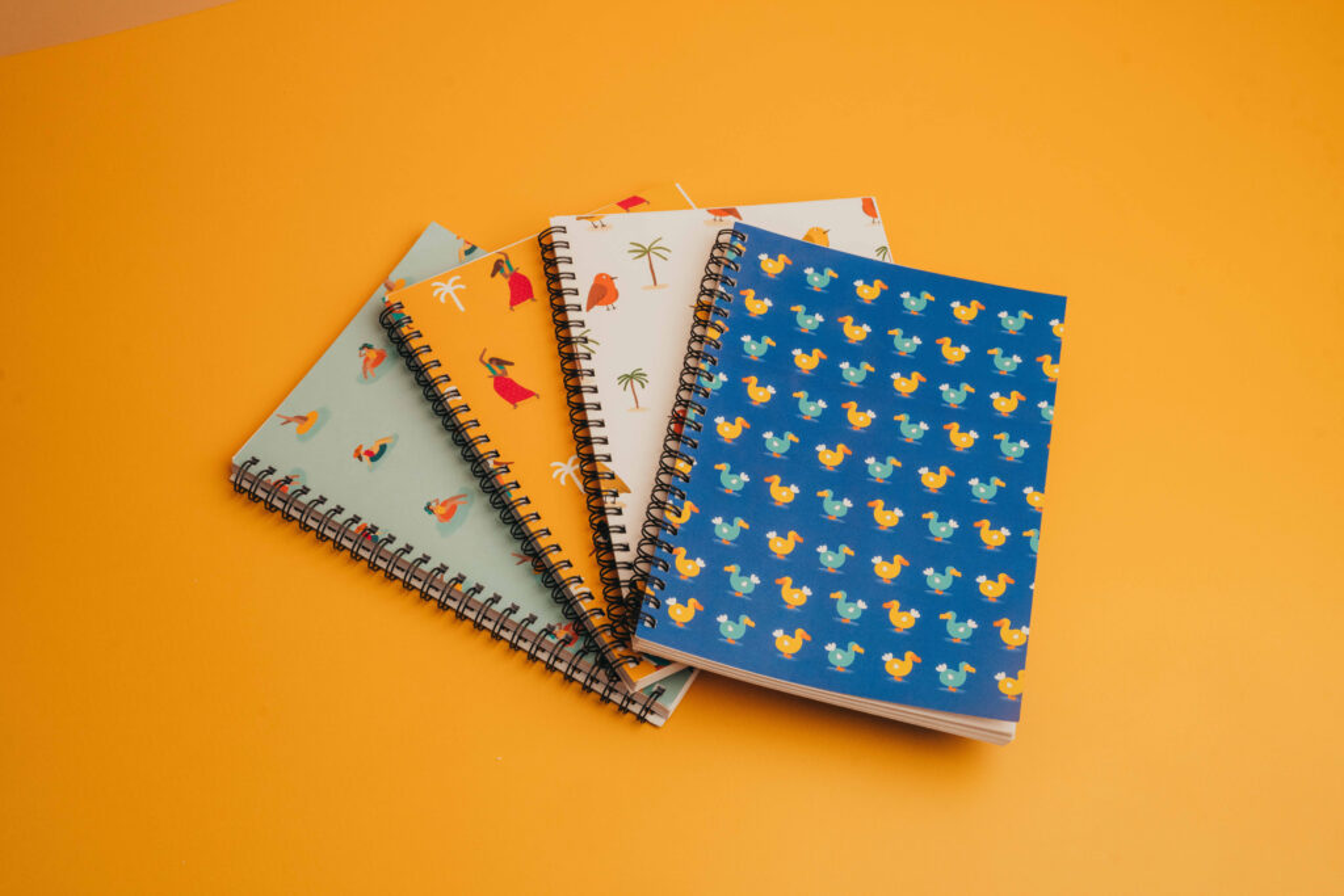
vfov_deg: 27.0
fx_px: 1867
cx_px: 672
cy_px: 448
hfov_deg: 39.6
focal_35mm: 50
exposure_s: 1/200
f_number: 11
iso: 1600
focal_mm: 50
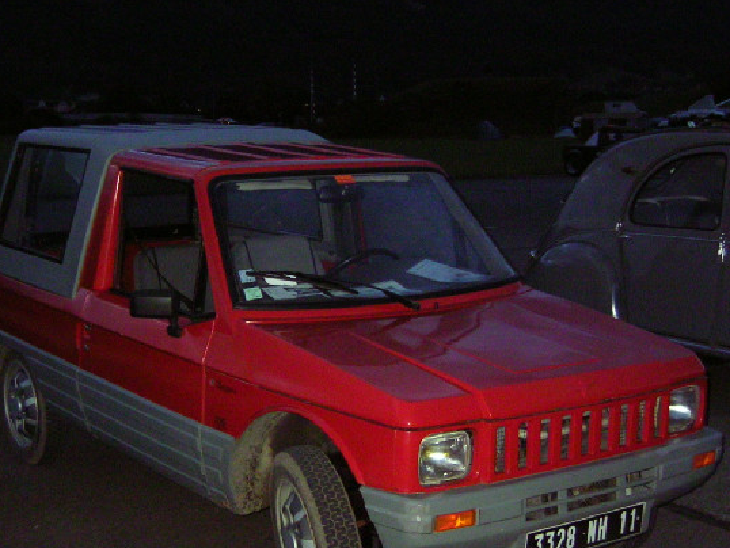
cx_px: 331
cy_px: 339
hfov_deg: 34.9
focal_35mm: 55
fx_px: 1160
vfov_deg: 26.5
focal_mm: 5.9
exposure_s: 1/31.7
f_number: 3
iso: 200
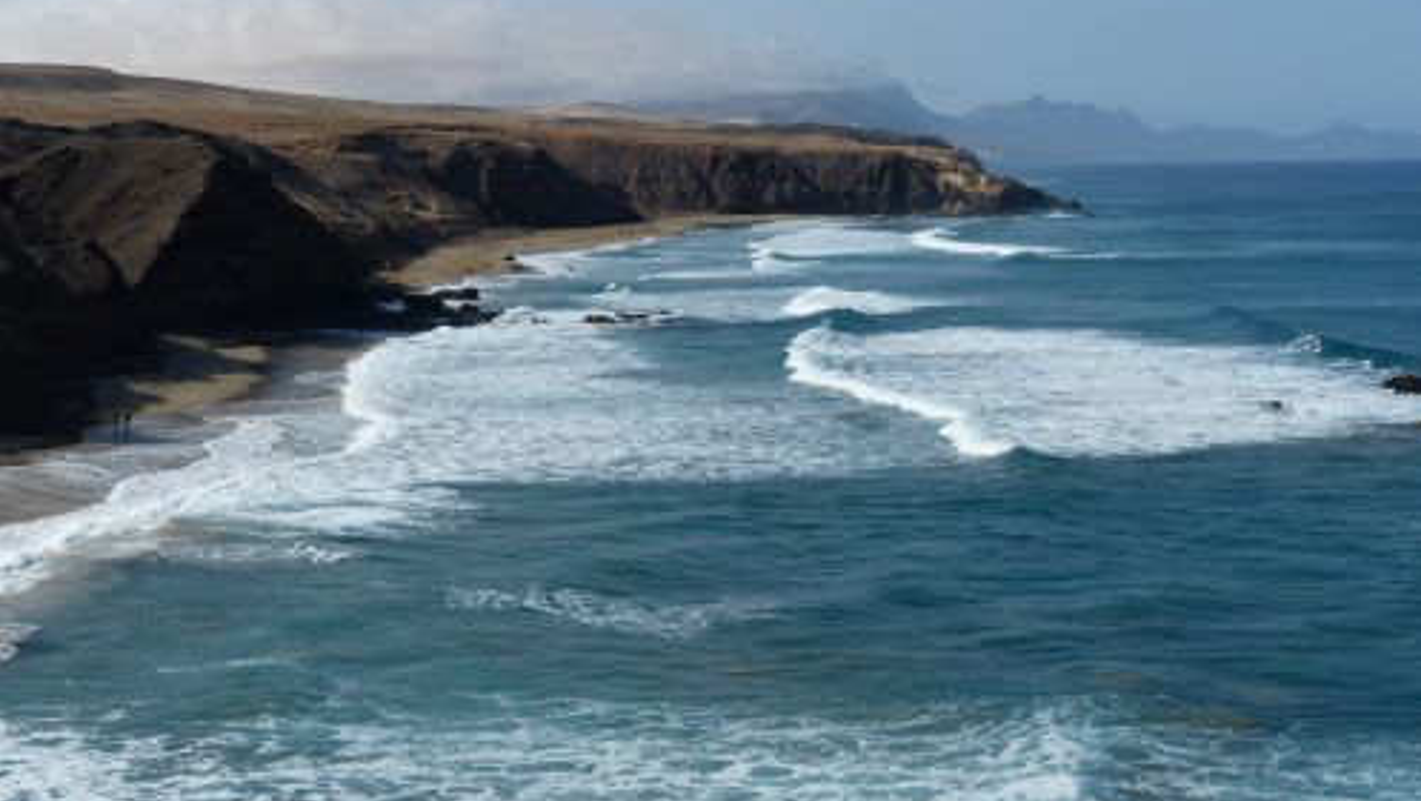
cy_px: 316
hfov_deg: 36.6
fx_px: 2149
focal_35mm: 57
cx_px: 712
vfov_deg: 21.1
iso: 100
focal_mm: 9.4
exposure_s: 1/1600
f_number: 4
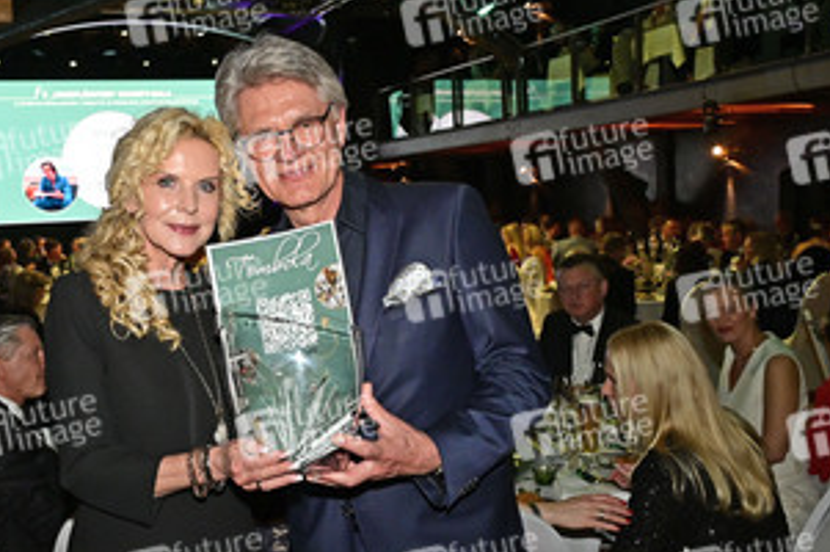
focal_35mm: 36
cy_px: 359
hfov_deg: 51.5
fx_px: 829
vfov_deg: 36.5
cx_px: 233
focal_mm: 24
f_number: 6.3
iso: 4000
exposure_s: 1/160
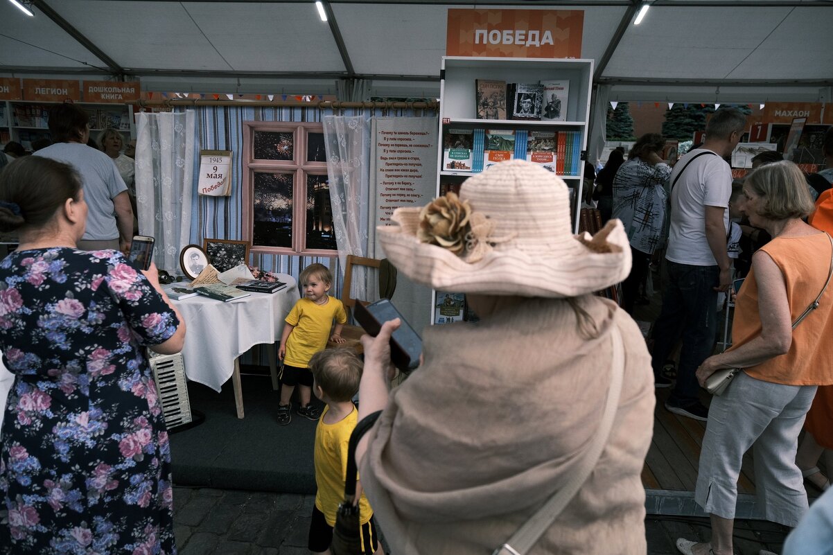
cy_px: 278
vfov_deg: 53.1
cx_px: 416
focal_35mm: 24
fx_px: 555
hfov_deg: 73.8
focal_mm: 16
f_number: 2.8
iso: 1000
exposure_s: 1/2500
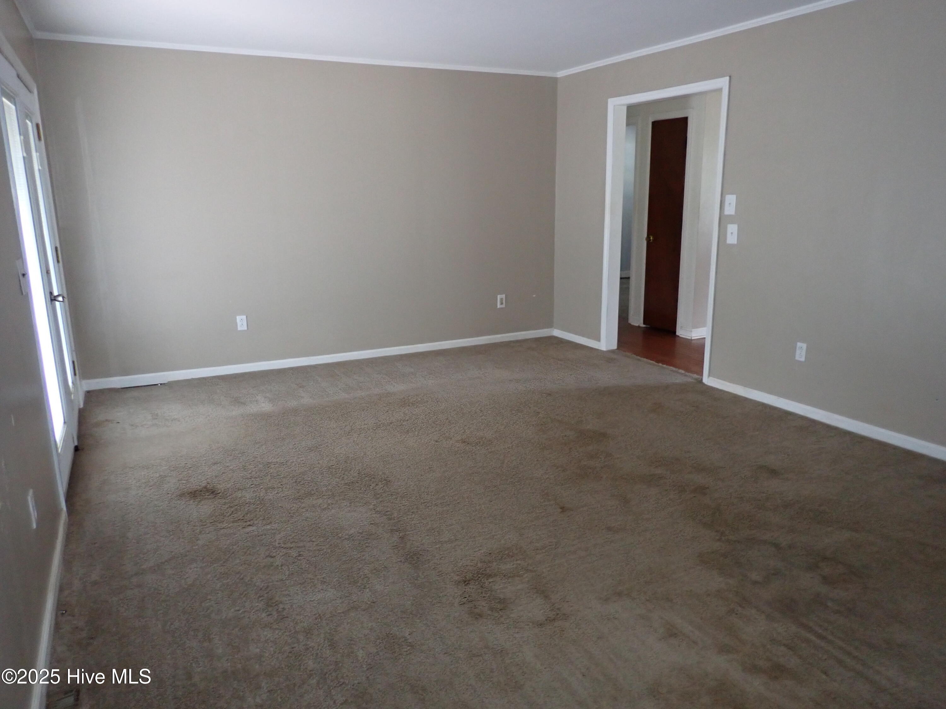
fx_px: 683
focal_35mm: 25
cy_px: 354
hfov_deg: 69.4
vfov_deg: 54.9
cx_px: 473
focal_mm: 4.5
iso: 500
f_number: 2
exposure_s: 1/30
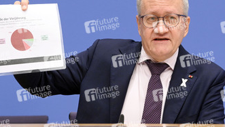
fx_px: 680
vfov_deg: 10.6
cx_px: 111
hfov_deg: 18.8
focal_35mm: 114
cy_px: 42
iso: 5000
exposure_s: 1/400
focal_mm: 80
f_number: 6.3
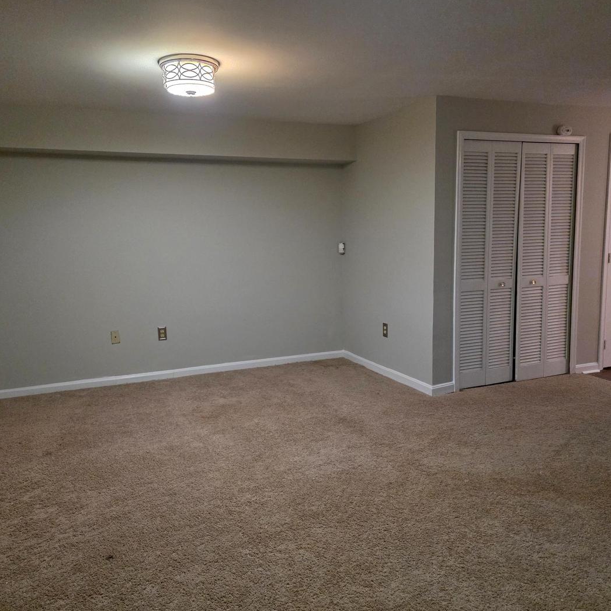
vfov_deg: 57.3
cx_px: 298
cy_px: 310
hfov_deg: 57.3
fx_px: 559
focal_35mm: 28
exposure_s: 1/120
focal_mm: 6.3
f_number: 1.7
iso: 2500
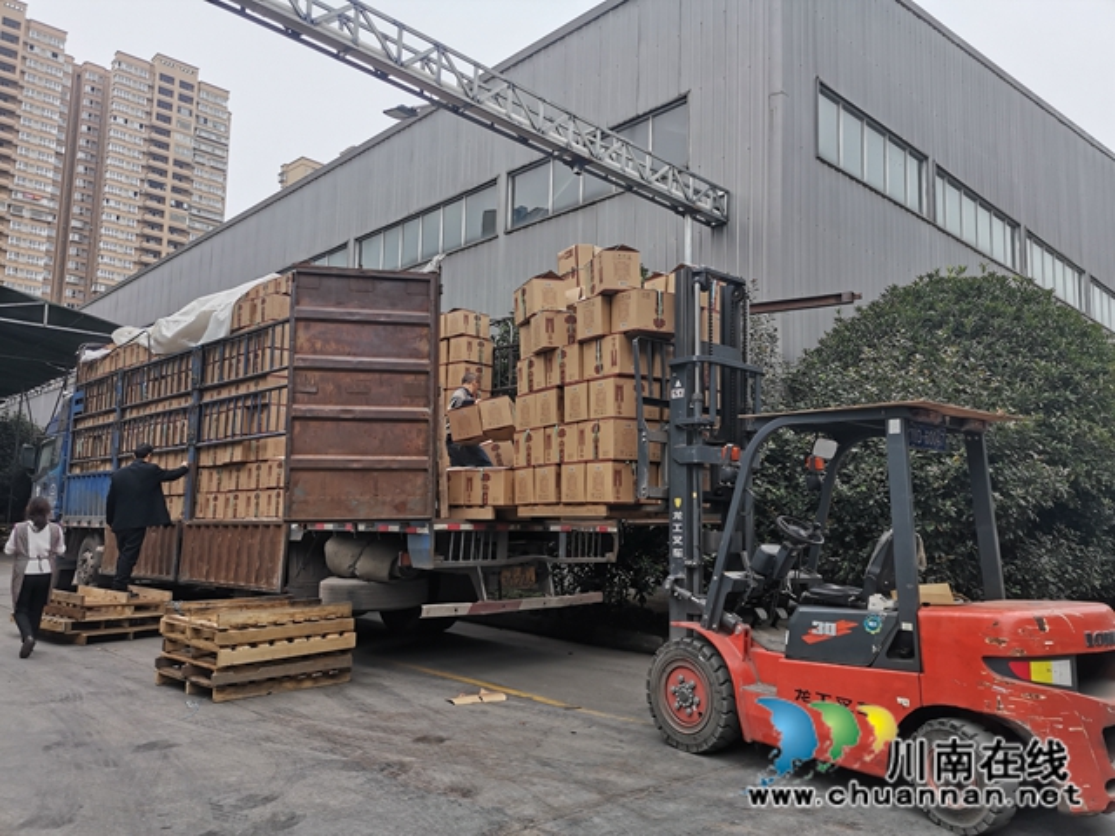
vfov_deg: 53.1
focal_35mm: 26
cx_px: 558
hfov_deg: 67.3
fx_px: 837
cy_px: 418
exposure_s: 1/302
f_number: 1.8
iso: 50
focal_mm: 4.75
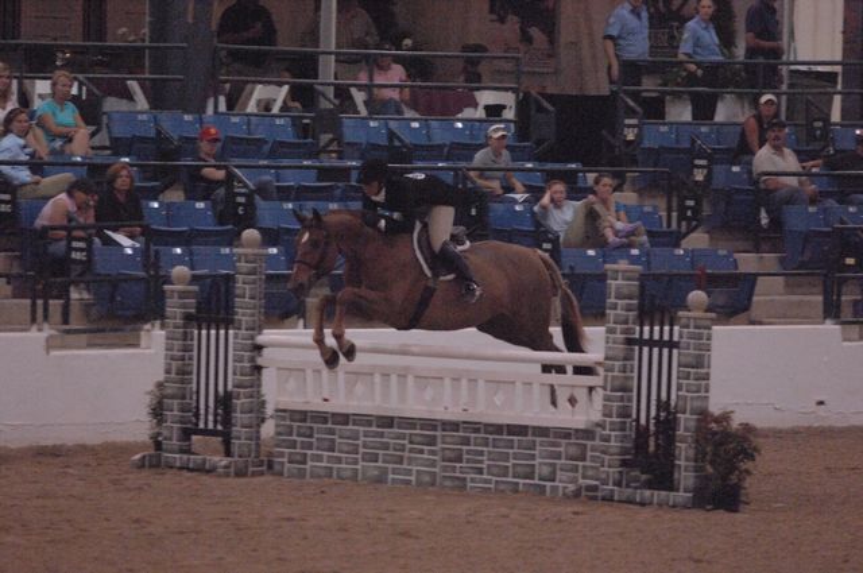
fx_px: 7182
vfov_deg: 4.6
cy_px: 286
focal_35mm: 300
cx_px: 432
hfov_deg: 6.9
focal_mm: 200
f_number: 2.8
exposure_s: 1/320
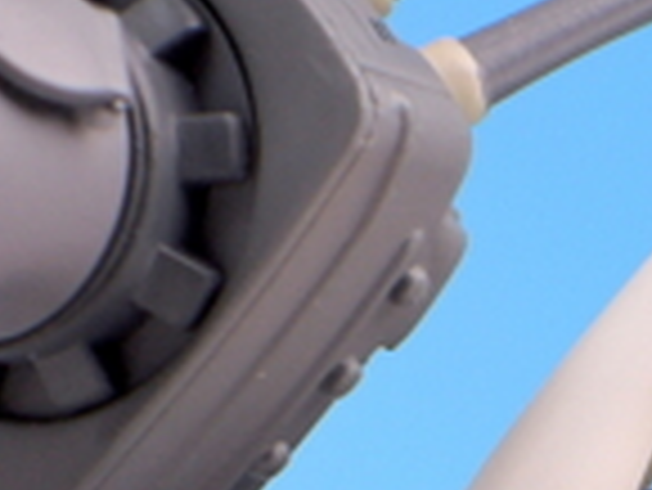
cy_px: 638
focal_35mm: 497
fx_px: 9369
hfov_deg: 4.0
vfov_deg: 3.0
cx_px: 868
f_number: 5.6
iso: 80
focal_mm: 25.5
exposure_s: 1/3
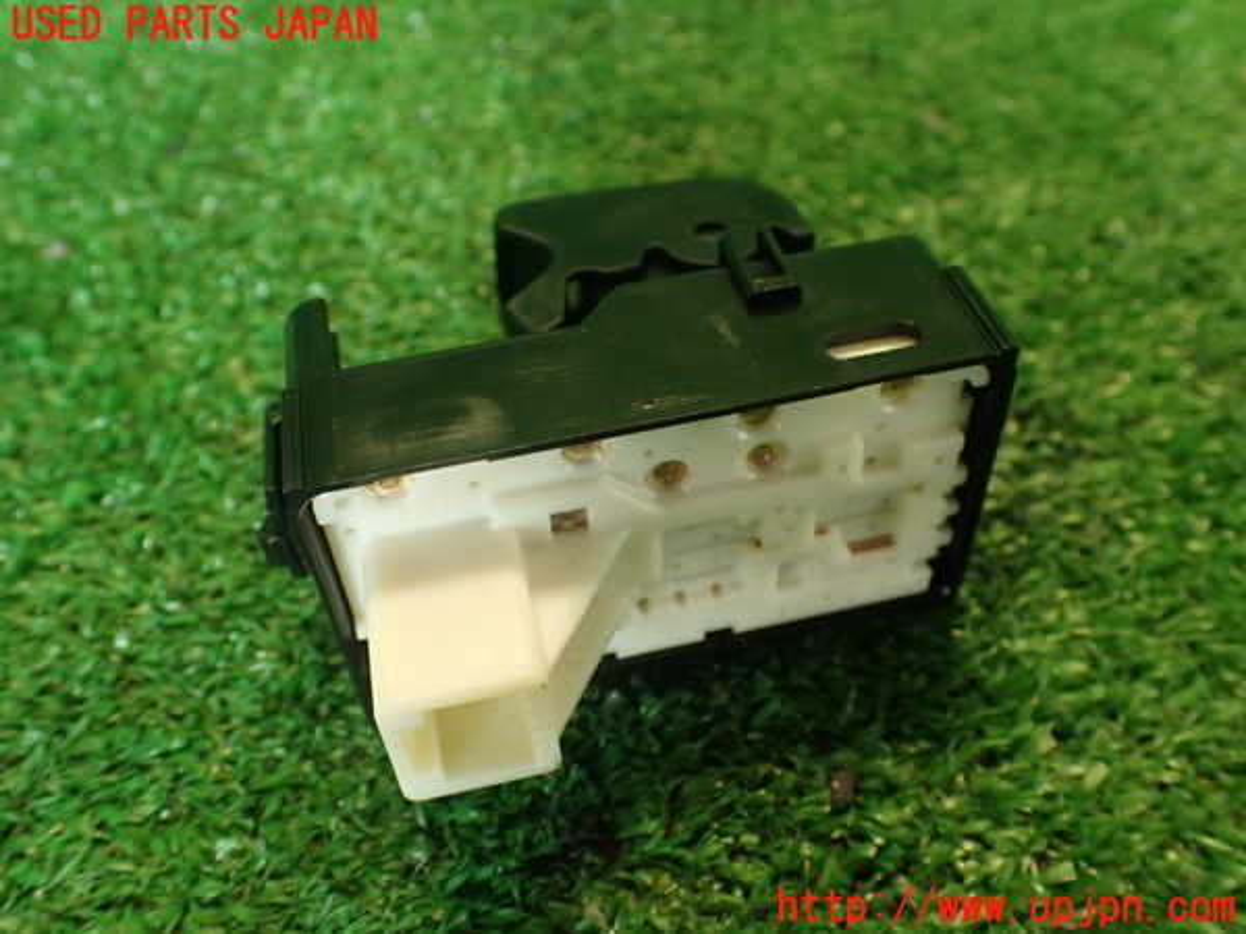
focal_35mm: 32
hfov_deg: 56.8
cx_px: 623
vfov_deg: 44.2
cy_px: 467
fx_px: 1152
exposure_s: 1/30
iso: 250
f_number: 2.4
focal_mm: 5.79
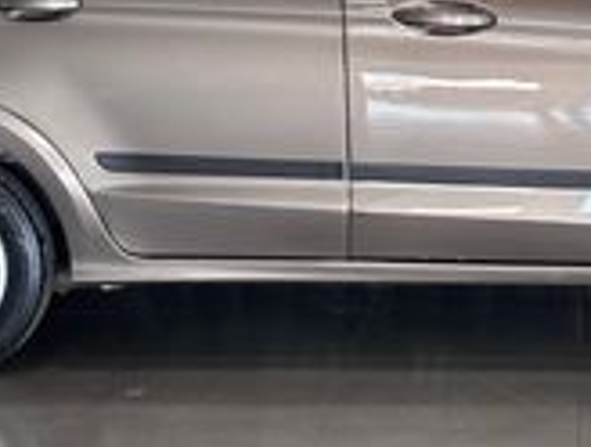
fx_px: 2551
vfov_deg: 9.9
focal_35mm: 149
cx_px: 468
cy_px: 0
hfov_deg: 13.2
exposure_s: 1/60
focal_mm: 5.96
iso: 100
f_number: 1.6
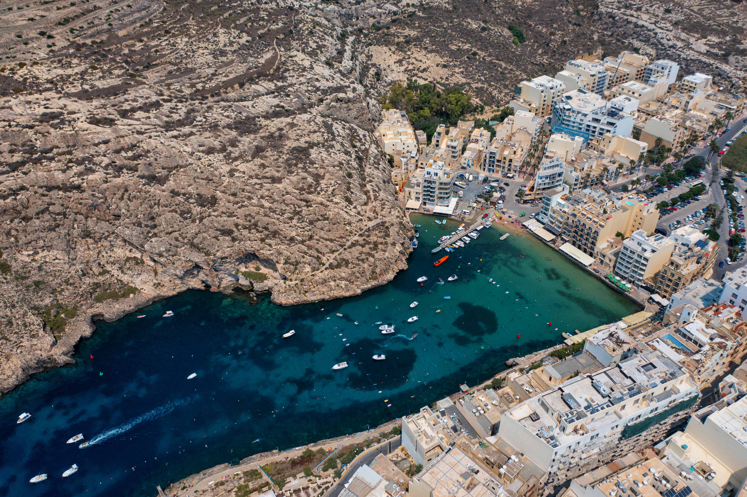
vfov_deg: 46.4
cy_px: 248
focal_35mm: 28
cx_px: 374
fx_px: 581
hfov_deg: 65.5
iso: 100
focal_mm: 10.26
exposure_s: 1/4000
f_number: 3.2
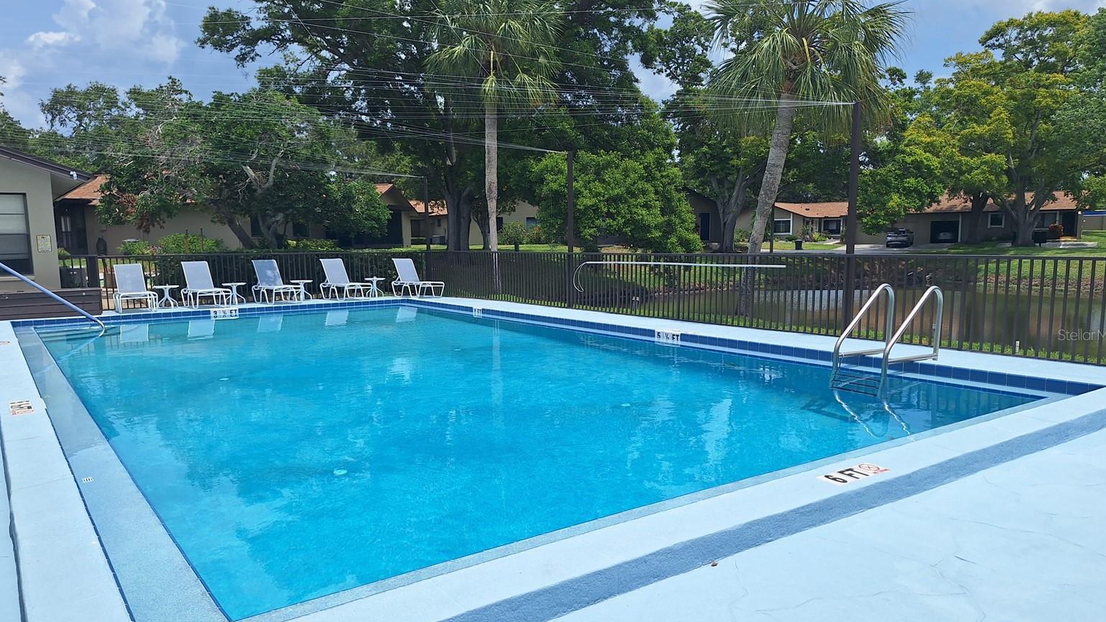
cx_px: 552
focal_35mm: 26
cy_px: 334
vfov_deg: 44.3
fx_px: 762
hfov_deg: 71.9
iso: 40
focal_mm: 5.54
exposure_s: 1/5319
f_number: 1.8
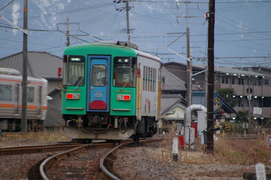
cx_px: 136
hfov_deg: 4.6
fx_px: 3385
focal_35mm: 450
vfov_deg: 3.1
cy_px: 90
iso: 400
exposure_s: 1/60
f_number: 5.8
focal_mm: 300
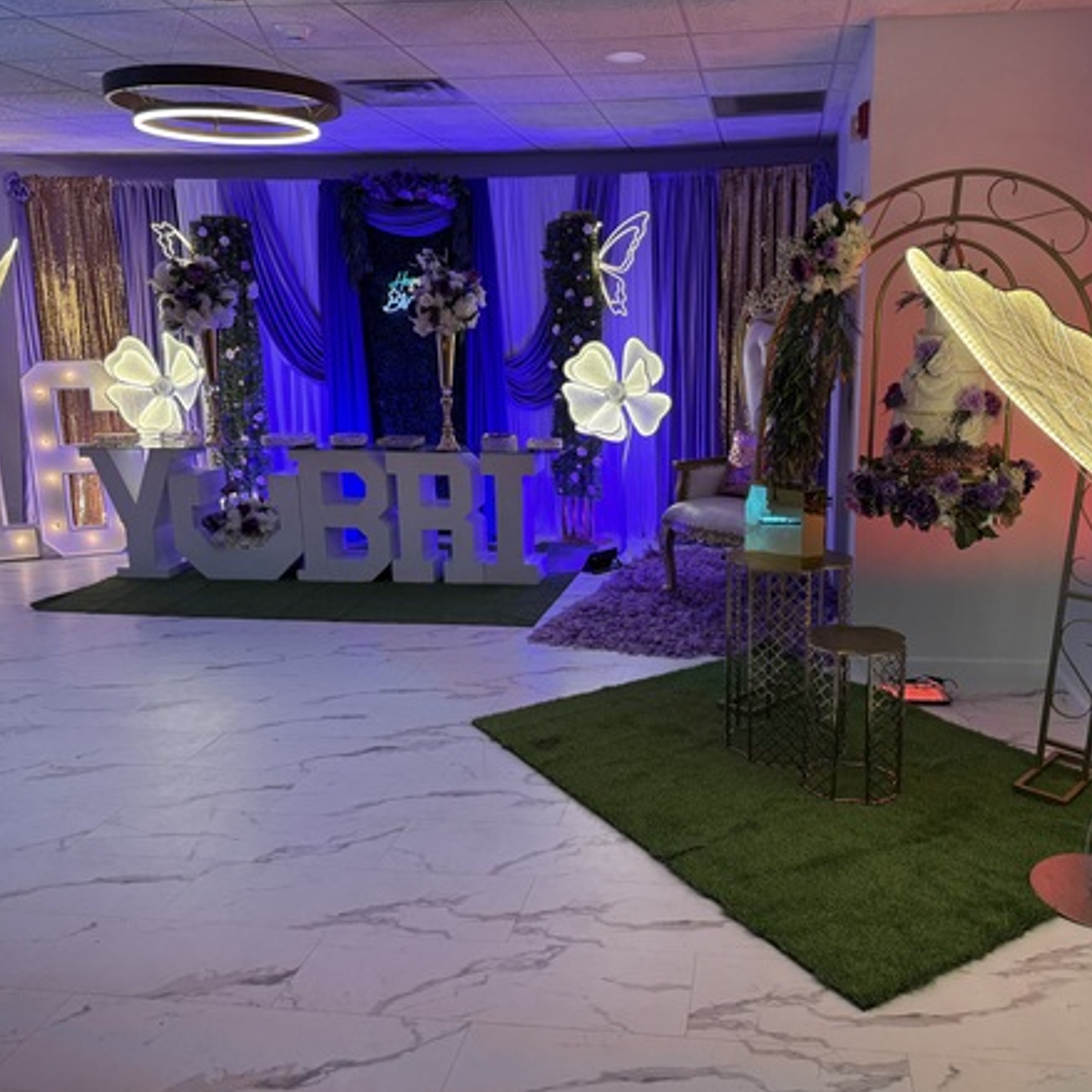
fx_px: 1035
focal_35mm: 29
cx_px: 647
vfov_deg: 55.6
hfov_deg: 55.3
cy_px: 552
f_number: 1.78
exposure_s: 1/120
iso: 100
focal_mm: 6.76
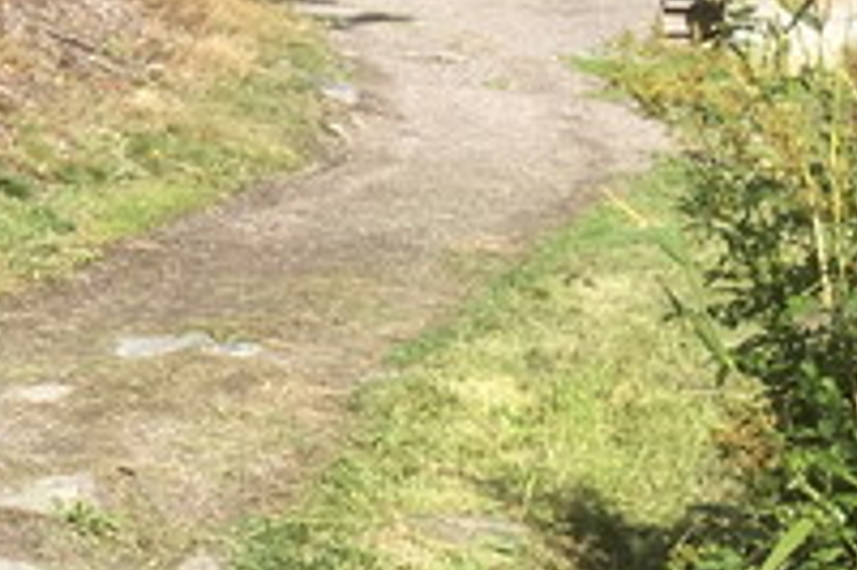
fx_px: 3449
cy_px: 124
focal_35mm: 145
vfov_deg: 9.4
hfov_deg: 12.7
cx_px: -746
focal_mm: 4.15
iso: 25
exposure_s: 1/801
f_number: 2.2
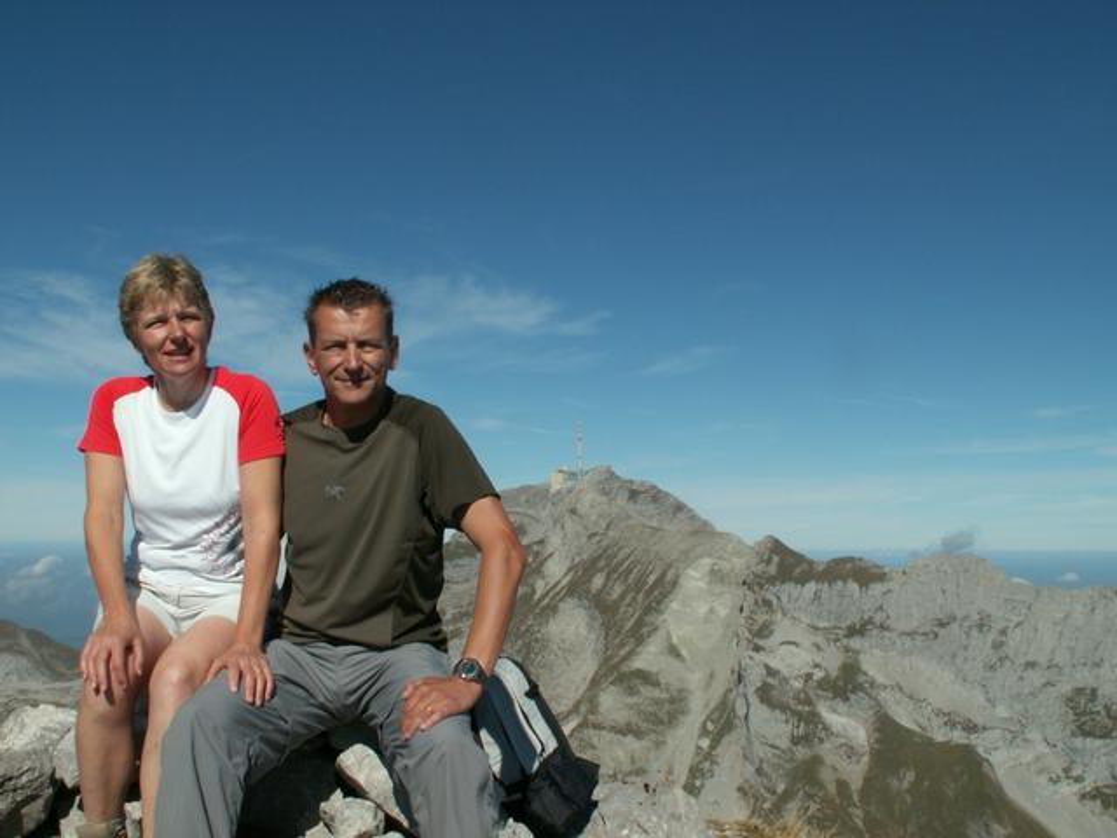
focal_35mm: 35
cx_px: 558
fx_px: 1129
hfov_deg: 52.6
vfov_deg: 40.7
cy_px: 419
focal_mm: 5.86
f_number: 8
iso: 50
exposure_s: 1/400
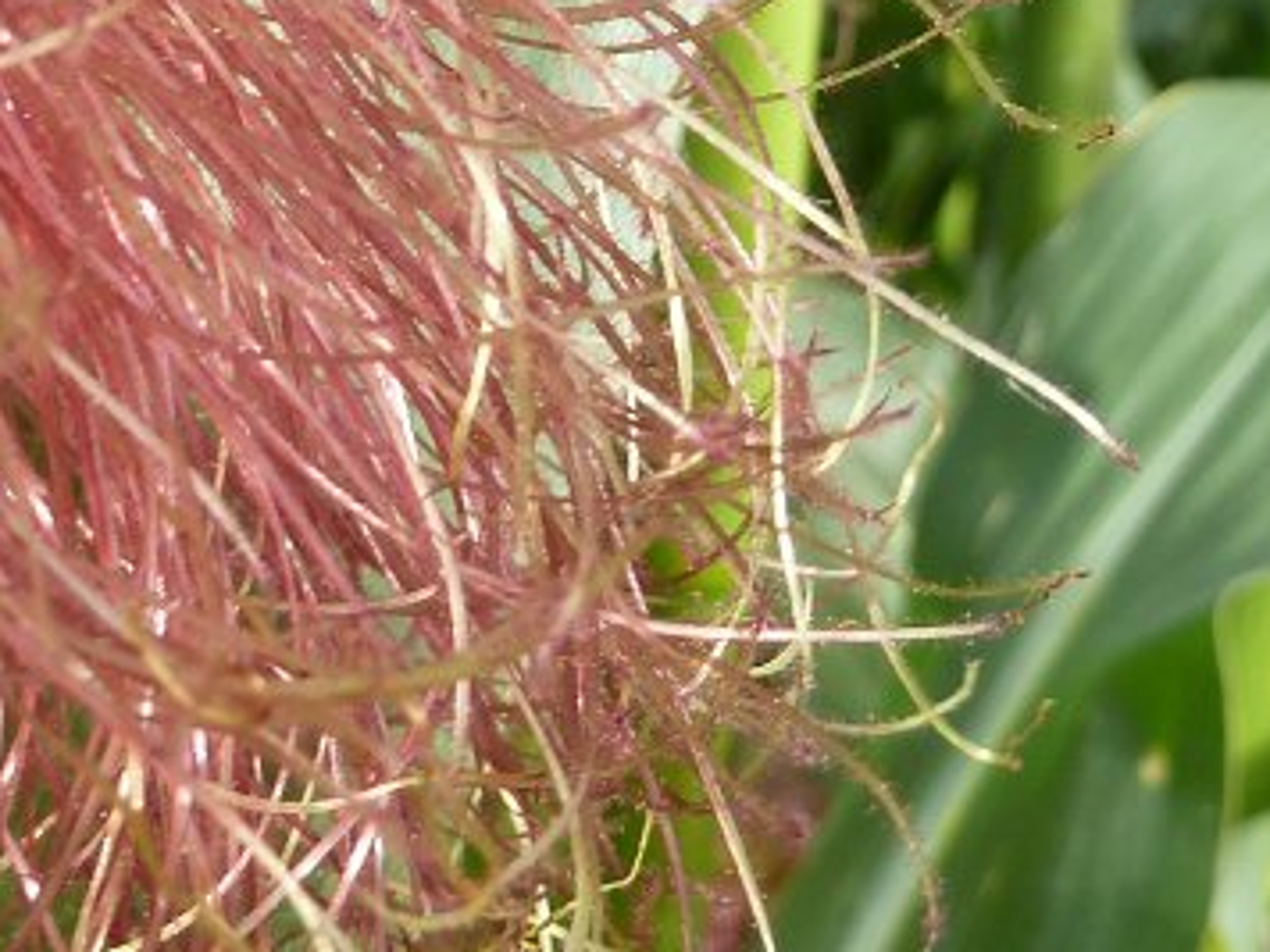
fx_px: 2642
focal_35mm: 72
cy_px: 439
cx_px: 282
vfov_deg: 20.4
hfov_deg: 26.6
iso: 80
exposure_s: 1/100
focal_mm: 4.1
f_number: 3.3
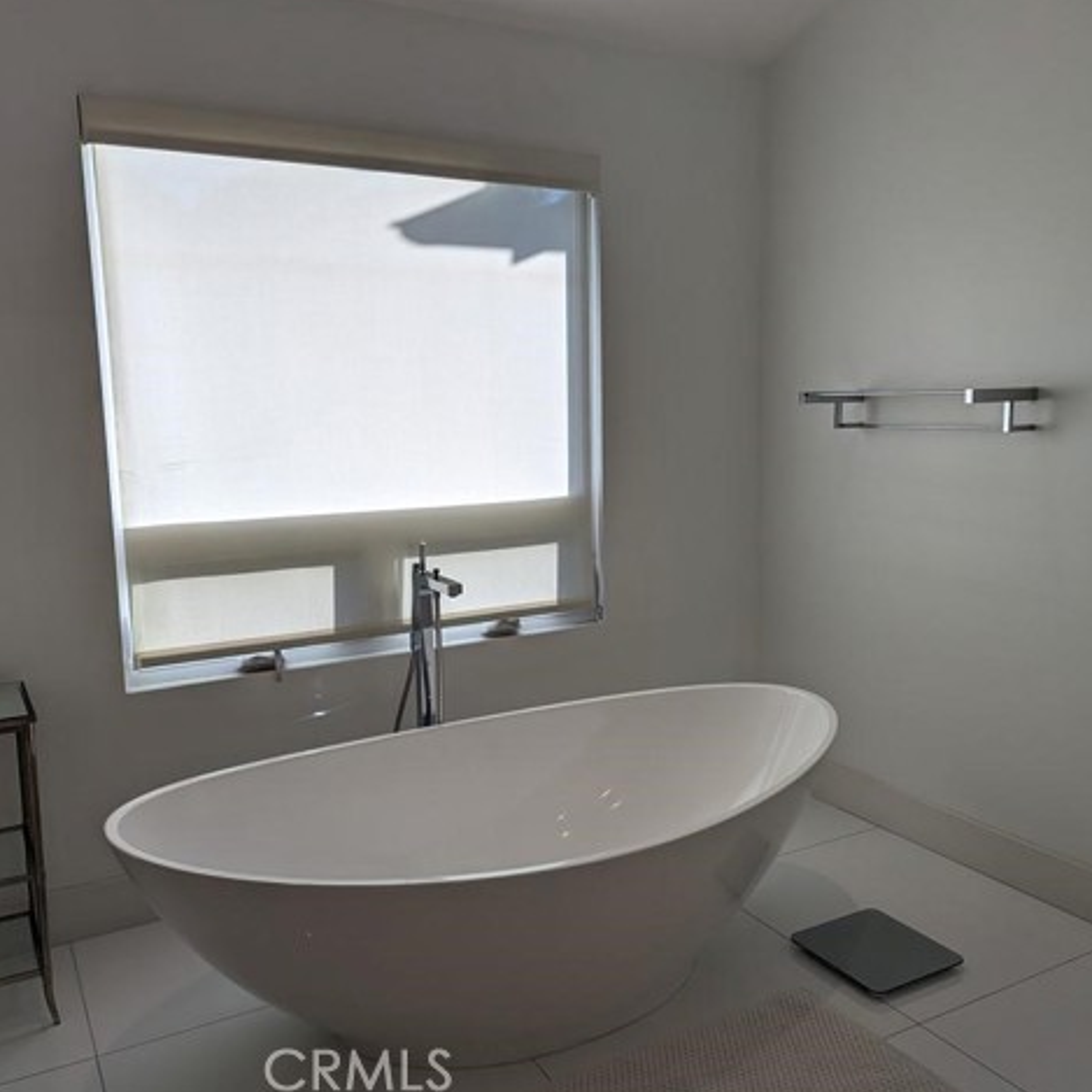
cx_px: 554
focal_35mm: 29
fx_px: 1035
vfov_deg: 55.6
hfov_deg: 55.6
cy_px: 544
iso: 44
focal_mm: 6.81
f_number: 1.85
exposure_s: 1/575
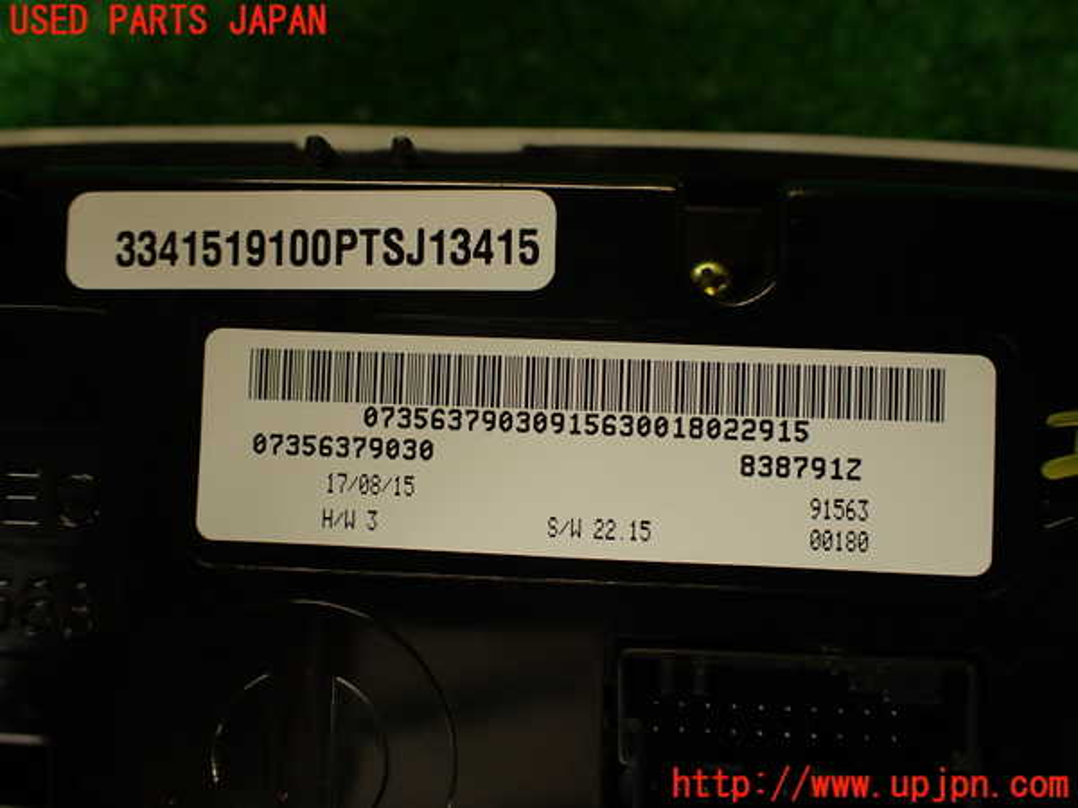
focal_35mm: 30
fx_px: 934
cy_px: 404
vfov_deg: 46.8
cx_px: 539
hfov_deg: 60.0
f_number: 2.3
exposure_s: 1/60
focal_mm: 5.4
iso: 100
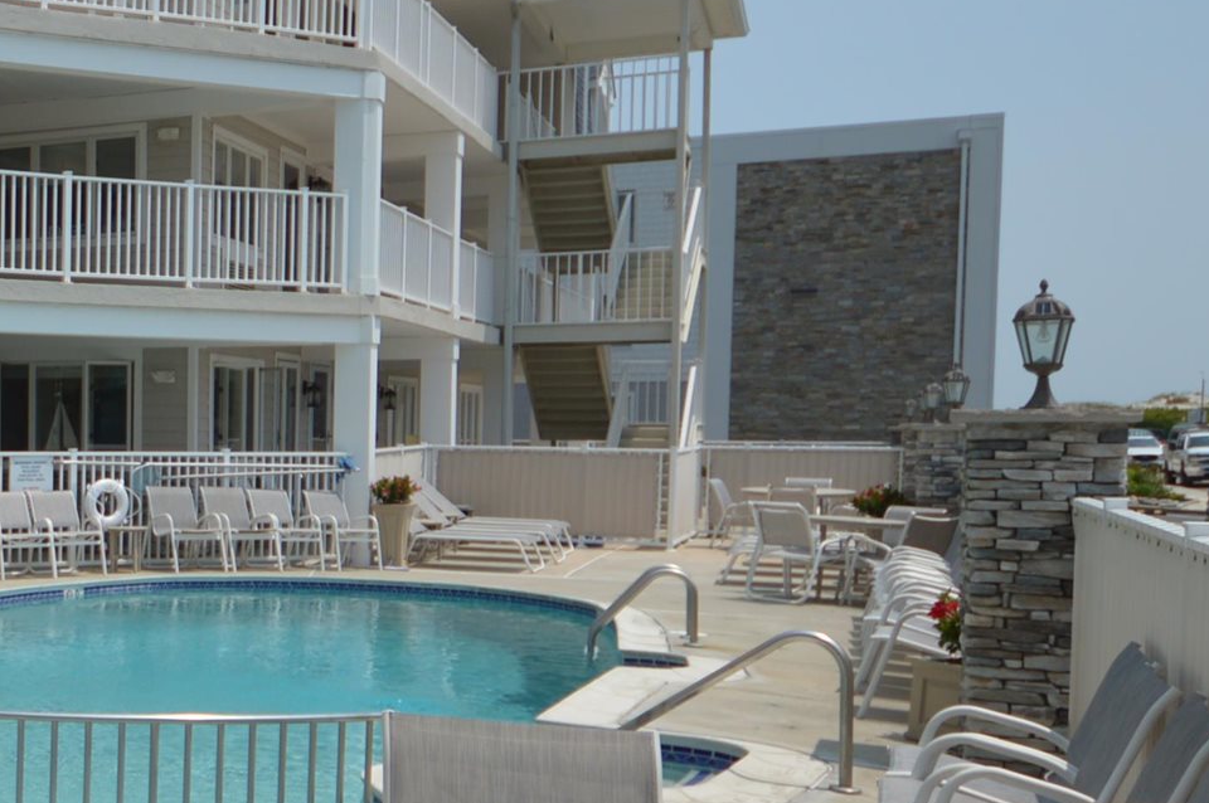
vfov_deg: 27.9
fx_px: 1610
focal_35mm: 48
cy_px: 526
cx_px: -184
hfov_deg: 34.3
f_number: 3.5
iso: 100
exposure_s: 1/2000
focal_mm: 10
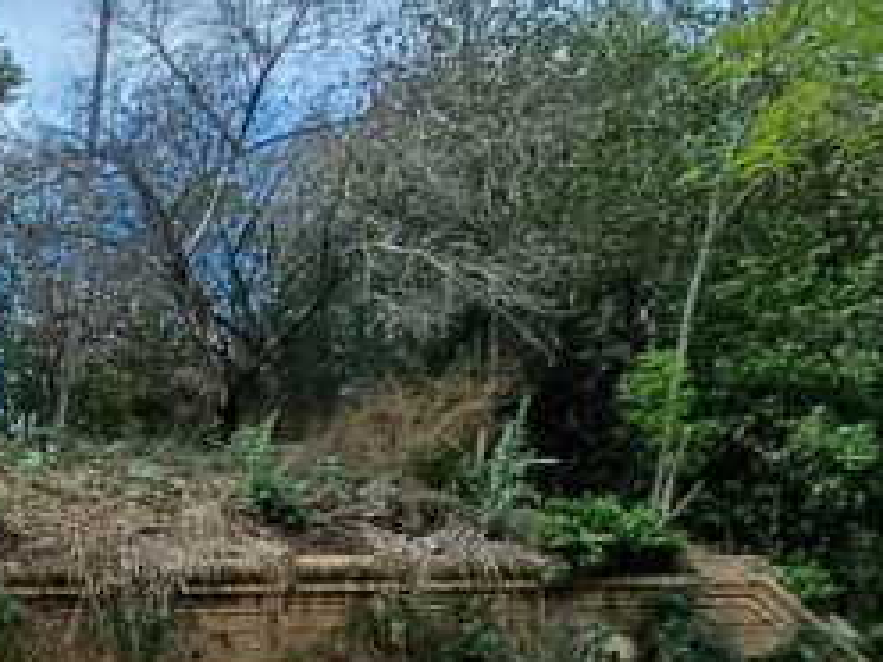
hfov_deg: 22.1
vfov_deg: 20.6
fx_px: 1684
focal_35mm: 66
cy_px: 822
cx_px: -566
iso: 40
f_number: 2.2
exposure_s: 1/923
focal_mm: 1.64
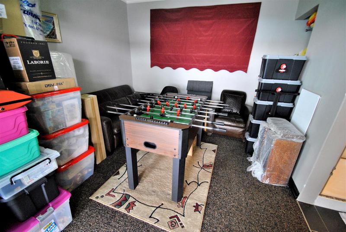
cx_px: 173
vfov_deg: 77.4
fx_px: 144
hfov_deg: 100.3
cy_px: 116
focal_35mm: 15
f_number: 3.5
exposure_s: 1/30
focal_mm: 10
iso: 1000
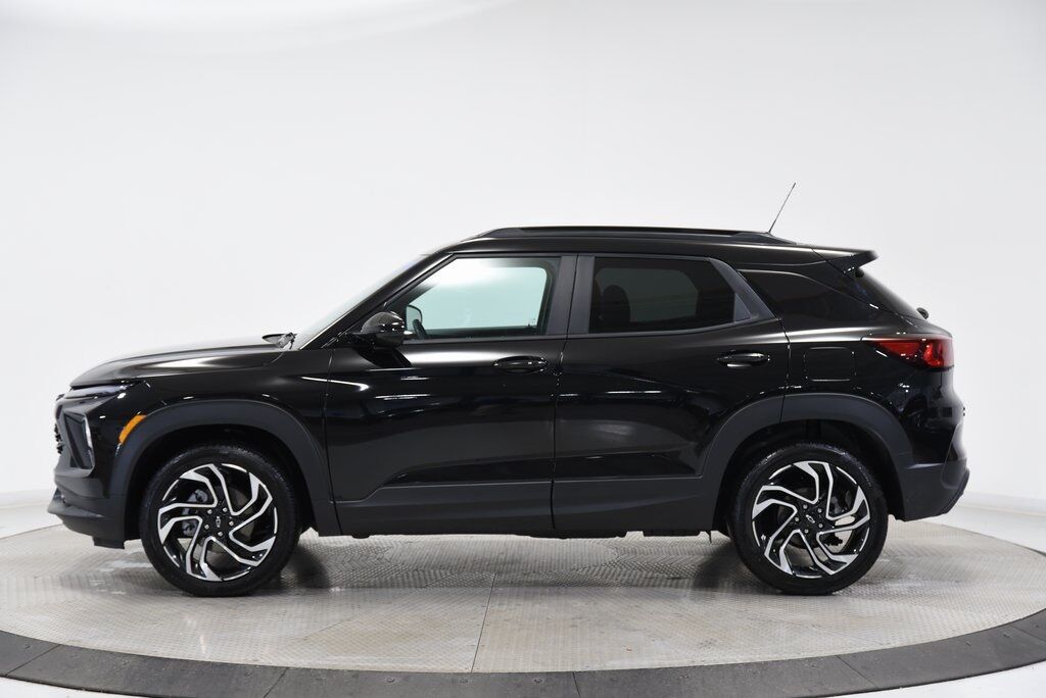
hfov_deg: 32.4
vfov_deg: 21.9
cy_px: 349
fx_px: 1802
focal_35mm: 62
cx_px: 523
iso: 1600
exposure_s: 1/80
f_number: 4
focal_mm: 62
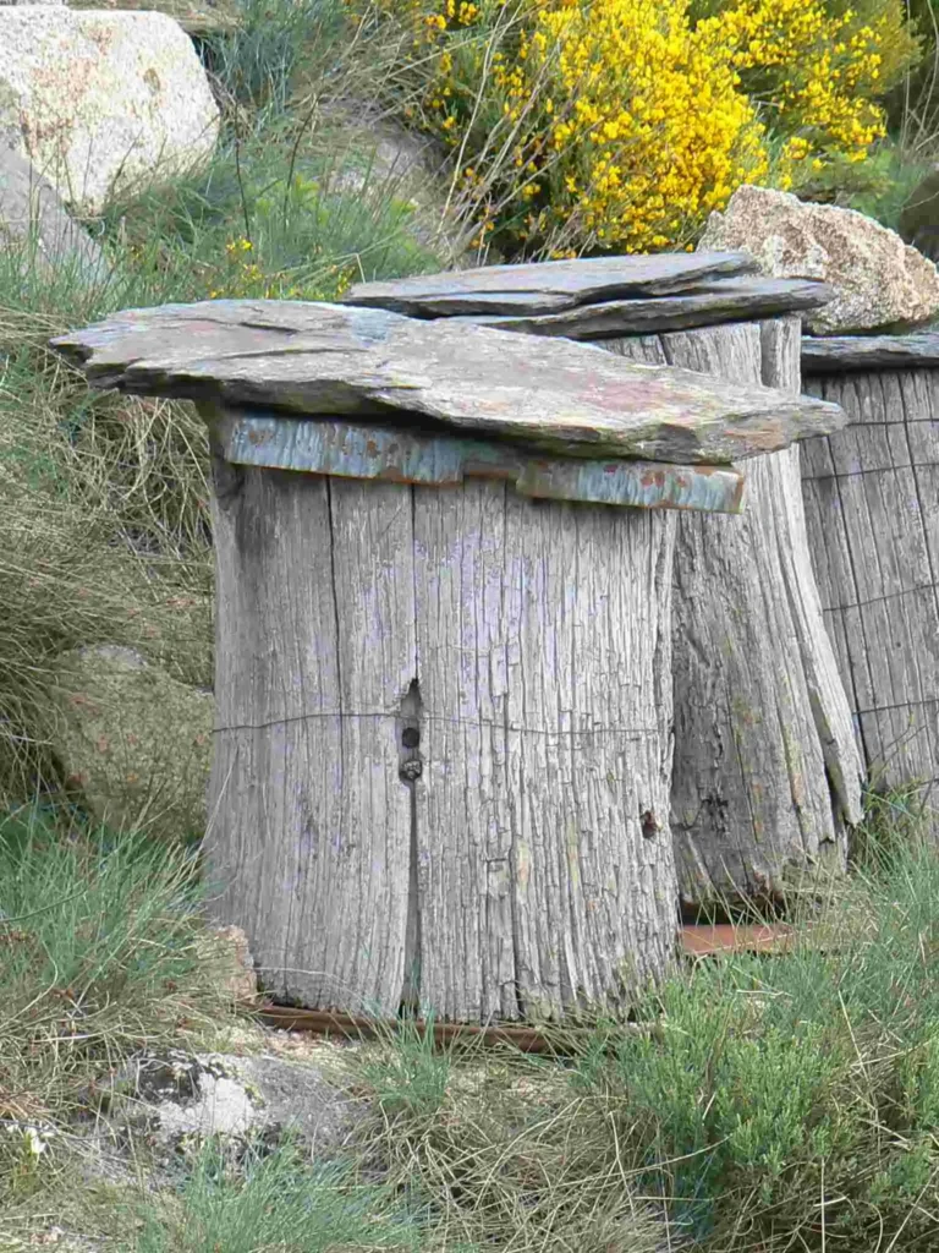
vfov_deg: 8.4
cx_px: 470
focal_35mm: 235
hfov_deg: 6.3
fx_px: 8500
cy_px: 626
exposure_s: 1/100
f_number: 4.5
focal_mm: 28.6
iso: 80
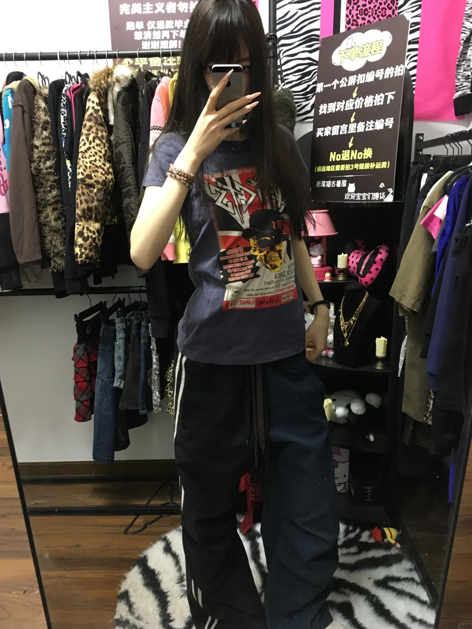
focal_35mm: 30
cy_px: 309
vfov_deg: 60.0
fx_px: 545
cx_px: 234
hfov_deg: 46.8
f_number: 2.2
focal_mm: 4.15
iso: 200
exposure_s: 1/17
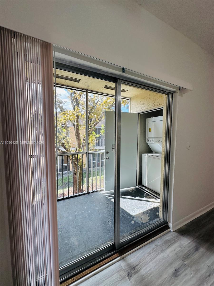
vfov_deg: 102.1
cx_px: 107
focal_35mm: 14
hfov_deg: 85.7
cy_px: 143
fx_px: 115
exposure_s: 1/187
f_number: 2.2
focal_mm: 2.22
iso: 40
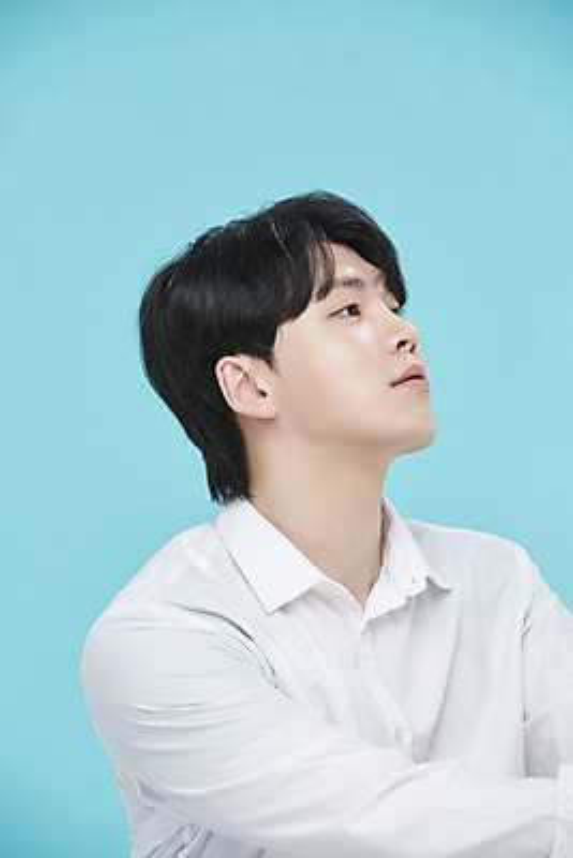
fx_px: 4771
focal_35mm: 200
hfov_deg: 6.9
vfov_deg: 10.3
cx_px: 286
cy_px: 429
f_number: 8
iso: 64
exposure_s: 1/125
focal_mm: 200
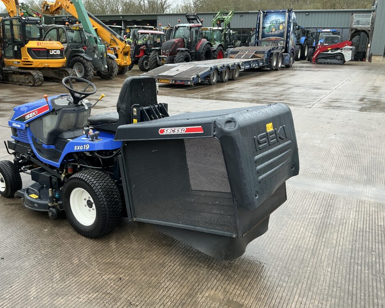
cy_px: 157
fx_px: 342
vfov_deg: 48.5
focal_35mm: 30
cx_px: 177
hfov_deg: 58.7
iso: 20
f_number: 1.8
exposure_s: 1/232
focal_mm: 3
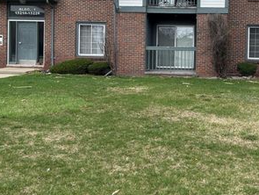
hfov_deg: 41.9
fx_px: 330
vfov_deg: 32.4
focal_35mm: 44
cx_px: 186
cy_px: 52
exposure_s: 1/1362
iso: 50
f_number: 1.6
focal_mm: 5.96
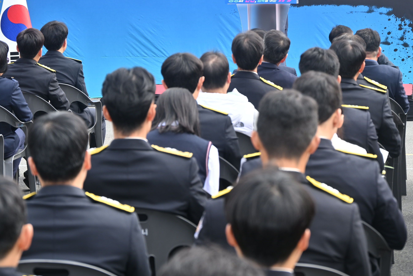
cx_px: 237
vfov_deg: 11.0
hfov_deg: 16.5
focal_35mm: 124
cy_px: 67
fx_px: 1422
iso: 250
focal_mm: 80
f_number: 6.3
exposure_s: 1/250
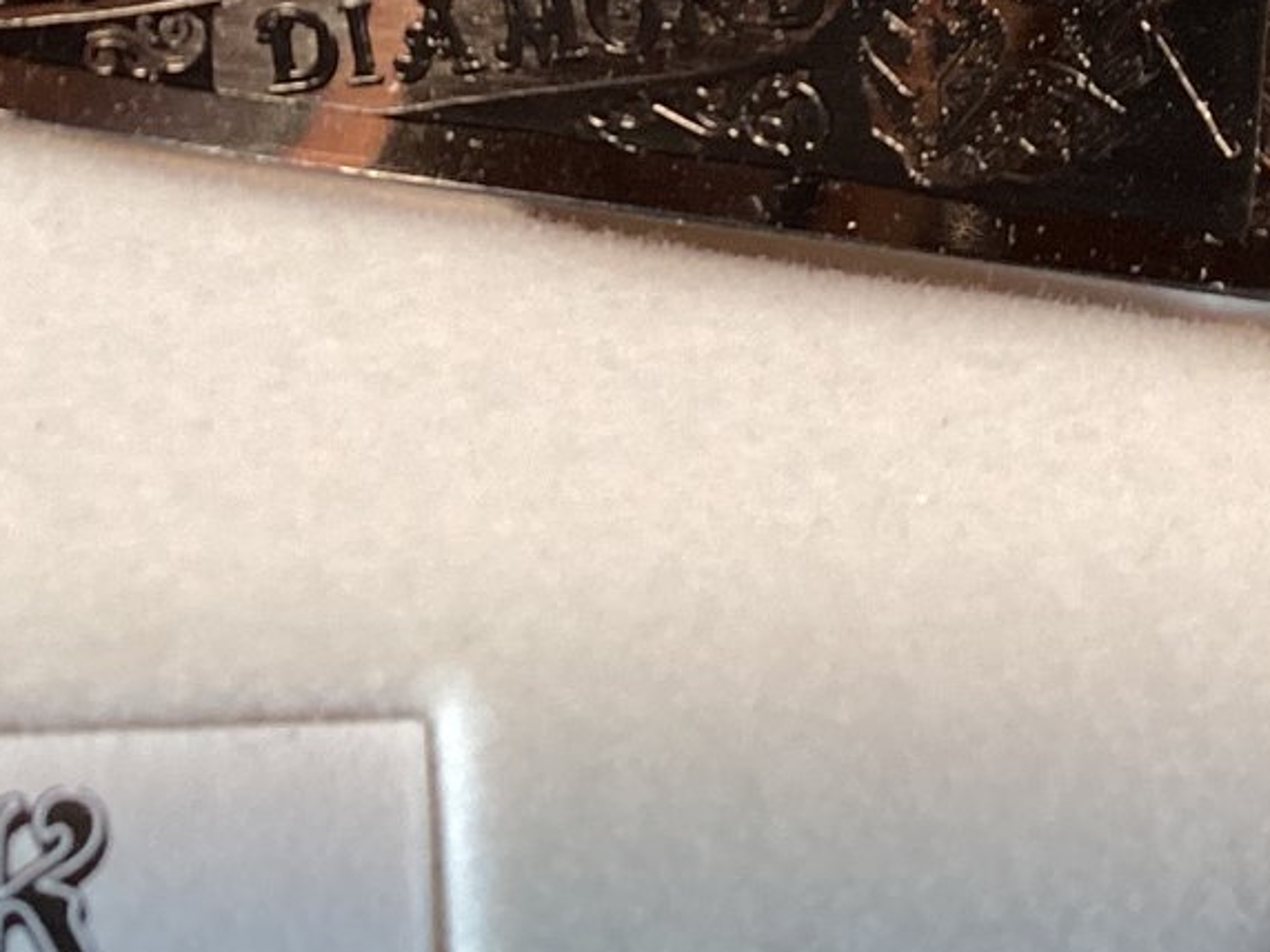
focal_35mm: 82
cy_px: -223
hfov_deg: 23.8
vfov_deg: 17.1
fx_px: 3008
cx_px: 709
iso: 160
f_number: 2.4
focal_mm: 3.3
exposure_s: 1/60
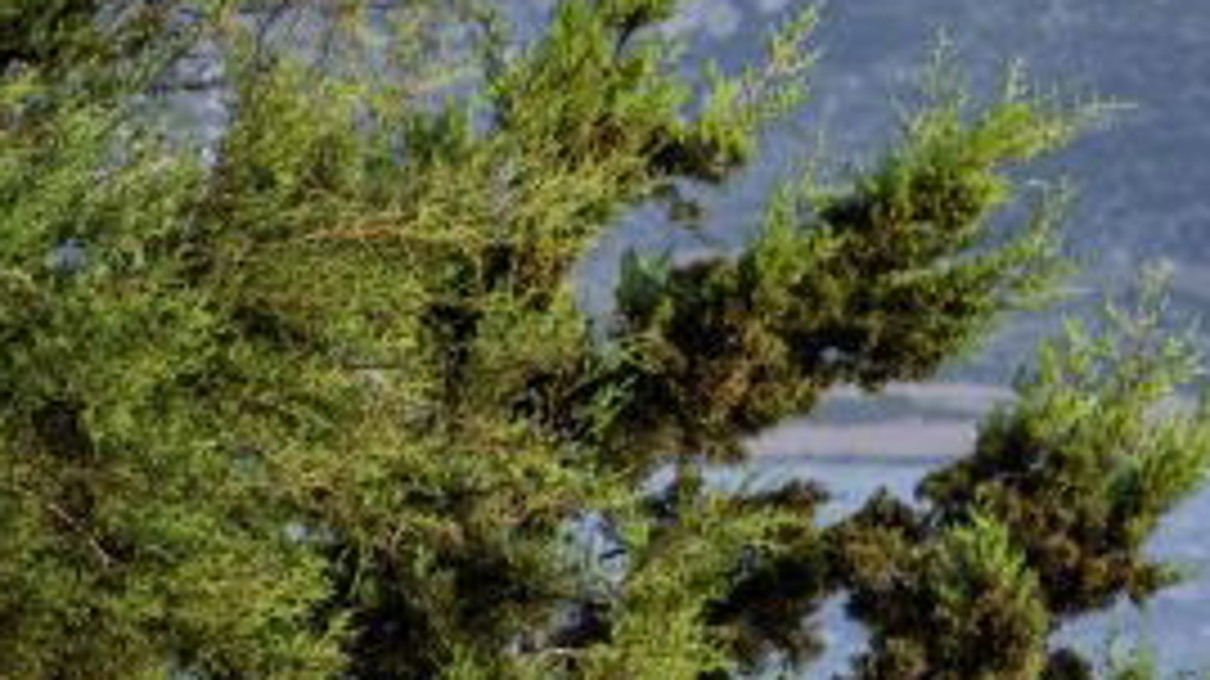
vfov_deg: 1.5
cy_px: 671
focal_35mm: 785
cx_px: 3405
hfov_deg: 2.7
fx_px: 25174
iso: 100
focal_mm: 105
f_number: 11
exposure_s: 1/50
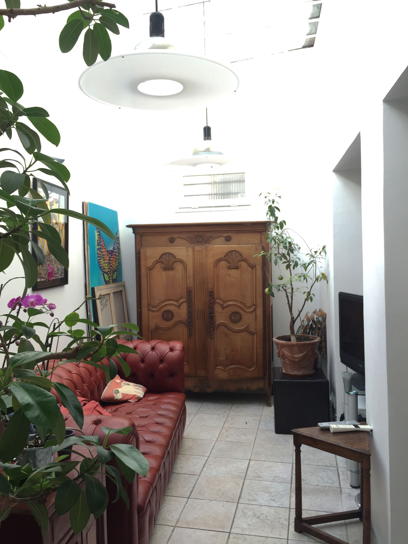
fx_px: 456
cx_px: 204
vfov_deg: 61.7
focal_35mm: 29
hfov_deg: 48.2
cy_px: 272
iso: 50
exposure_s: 1/100
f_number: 2.2
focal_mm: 4.15
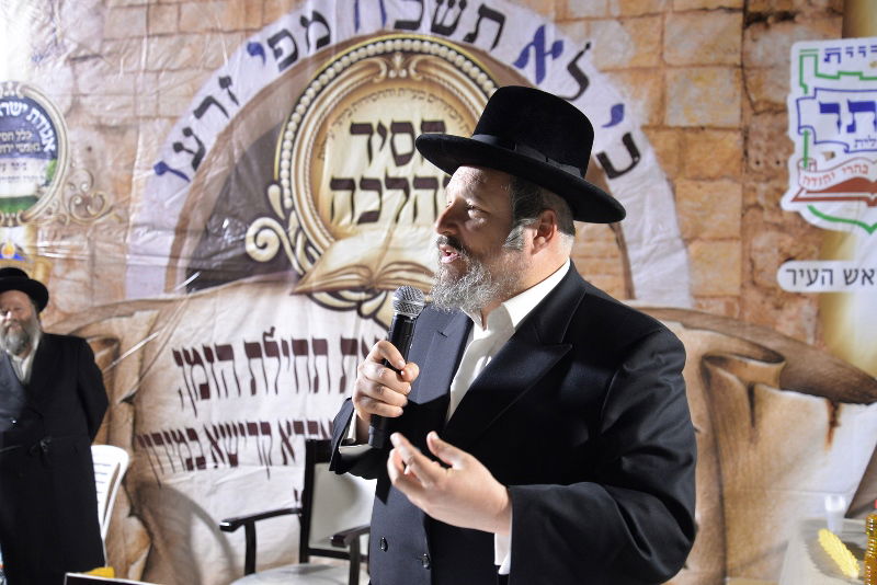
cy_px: 292
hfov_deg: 46.4
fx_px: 1023
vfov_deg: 31.9
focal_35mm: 42
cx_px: 438
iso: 1600
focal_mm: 42
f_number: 4.5
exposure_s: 1/100
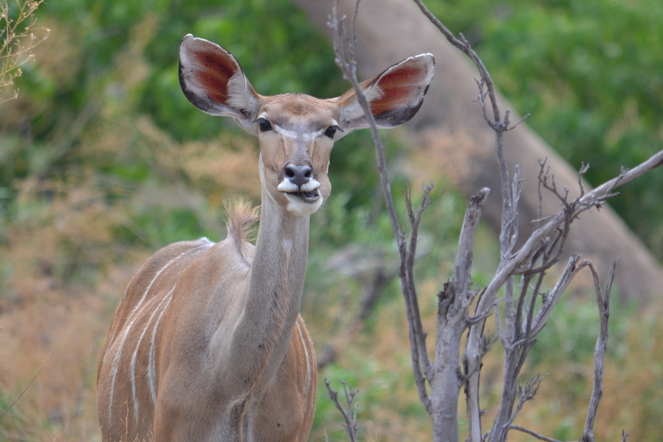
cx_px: 332
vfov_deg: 2.4
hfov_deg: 3.6
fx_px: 10679
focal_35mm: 580
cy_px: 169
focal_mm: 300
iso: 280
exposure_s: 1/500
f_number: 5.6
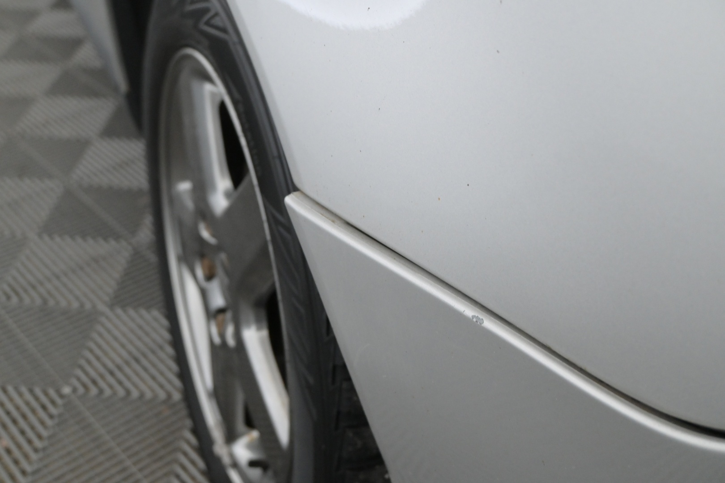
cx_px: 362
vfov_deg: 33.6
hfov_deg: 48.7
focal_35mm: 40
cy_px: 242
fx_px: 800
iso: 2500
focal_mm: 26.5
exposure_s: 1/100
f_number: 5
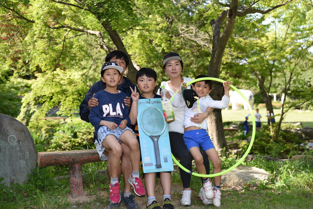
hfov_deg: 35.6
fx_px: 487
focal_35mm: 56
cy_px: 104
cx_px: 156
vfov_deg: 24.2
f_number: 3.5
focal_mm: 56
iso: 100
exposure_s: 1/250
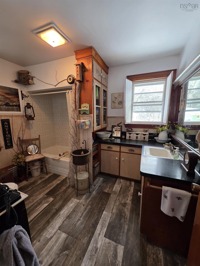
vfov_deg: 106.2
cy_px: 133
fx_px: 100
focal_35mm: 13
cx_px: 100
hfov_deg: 89.9
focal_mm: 2.2
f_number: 1.9
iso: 250
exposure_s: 1/120
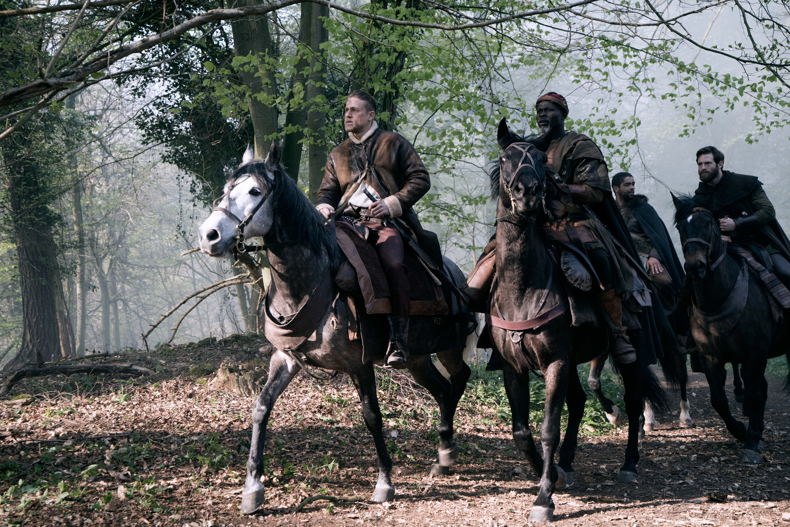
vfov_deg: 27.0
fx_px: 1098
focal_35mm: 50
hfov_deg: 39.6
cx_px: 395
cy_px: 264
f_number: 5
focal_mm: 50
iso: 400
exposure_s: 1/250
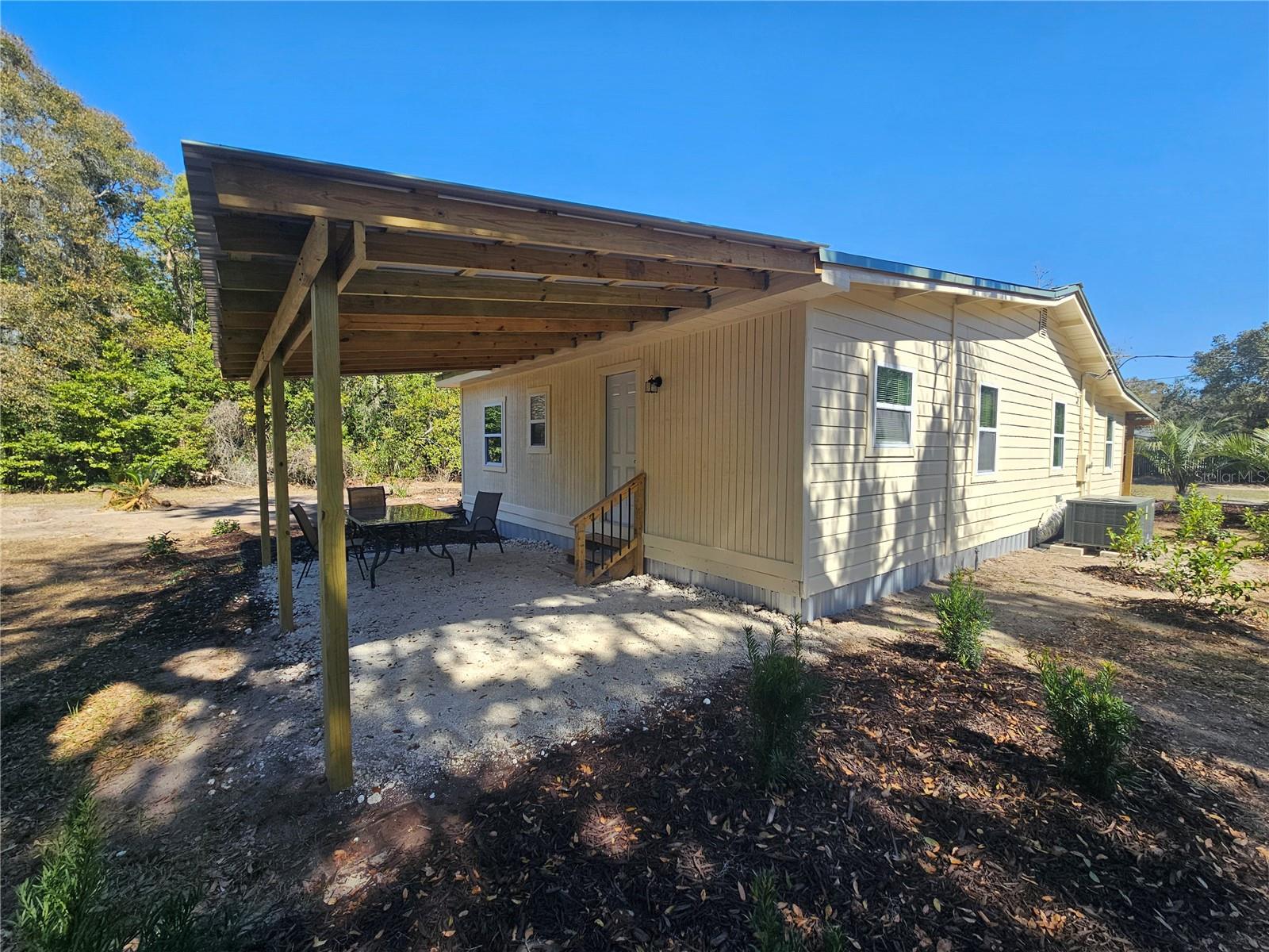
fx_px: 477
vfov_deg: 89.9
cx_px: 634
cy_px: 476
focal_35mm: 13
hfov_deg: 106.2
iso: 50
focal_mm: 2.2
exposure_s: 1/997
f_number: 2.2
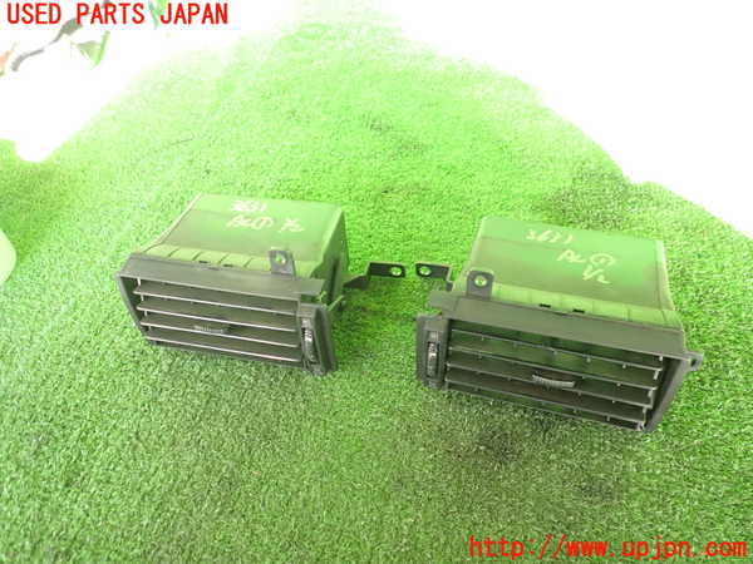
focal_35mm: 25
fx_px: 544
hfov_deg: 69.4
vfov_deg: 54.9
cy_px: 282
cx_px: 376
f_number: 2
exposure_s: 1/50
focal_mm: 4.5
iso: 200
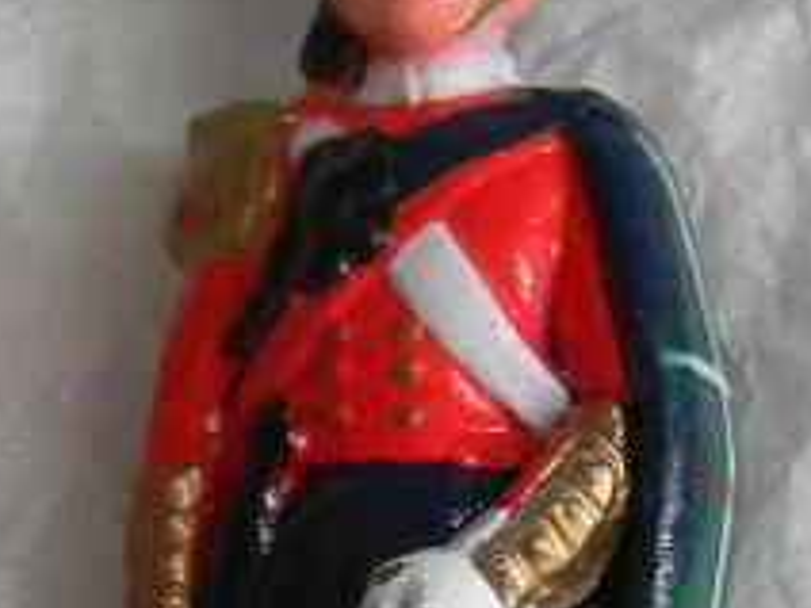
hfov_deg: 7.4
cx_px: 933
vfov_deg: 5.6
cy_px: 551
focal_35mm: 264
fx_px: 6185
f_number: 4.1
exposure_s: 1/30
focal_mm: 10.1
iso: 157
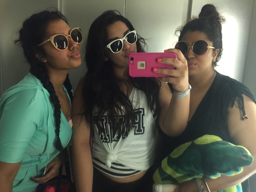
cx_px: 128
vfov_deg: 48.2
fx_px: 214
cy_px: 96
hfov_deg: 61.7
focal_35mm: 29
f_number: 2.2
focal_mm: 4.15
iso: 250
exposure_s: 1/24
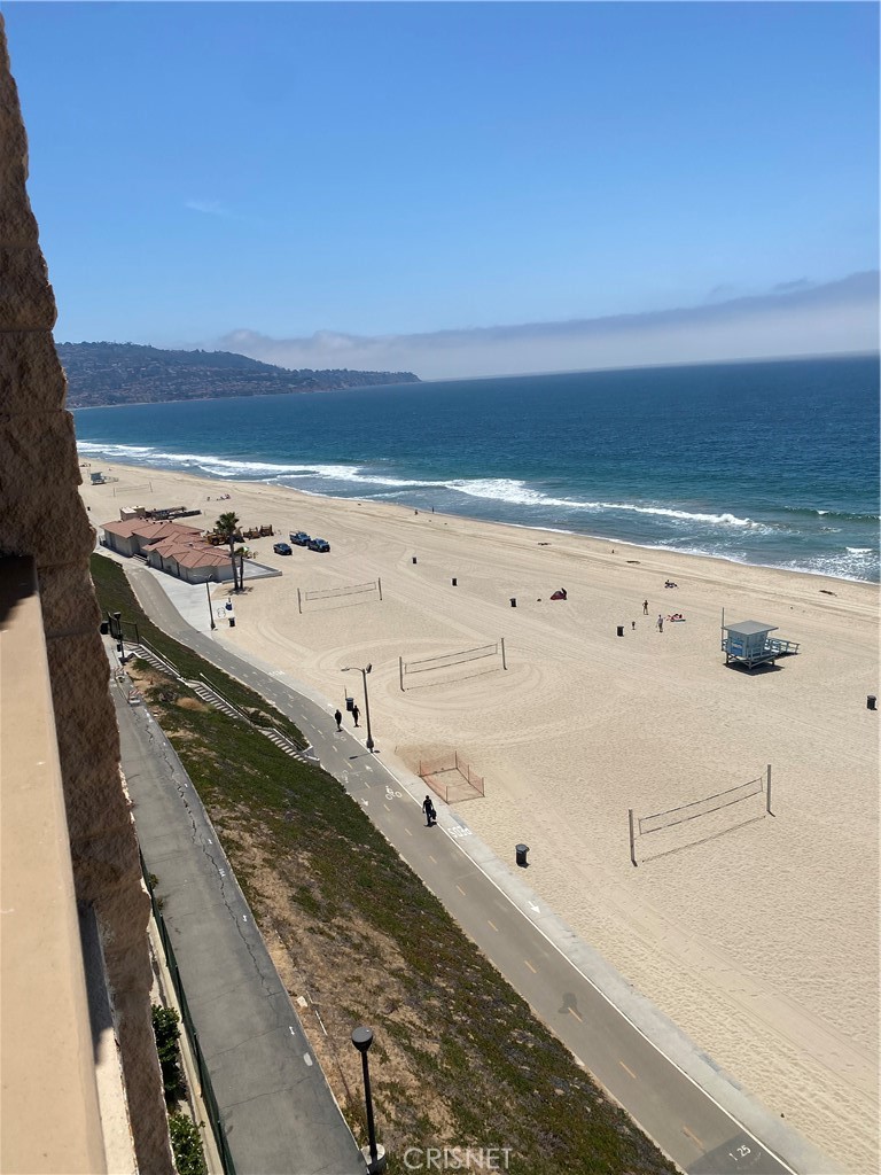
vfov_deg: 67.3
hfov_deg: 53.1
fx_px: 882
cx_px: 440
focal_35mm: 26
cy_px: 588
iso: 32
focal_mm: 4.25
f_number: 1.8
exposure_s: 1/6410
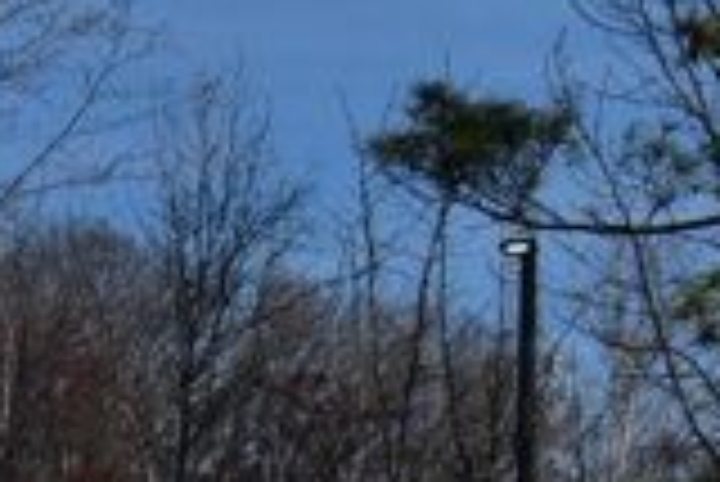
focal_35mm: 249
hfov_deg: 7.3
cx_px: -1490
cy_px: 1279
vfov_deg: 5.3
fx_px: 4984
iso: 200
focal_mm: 26
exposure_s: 1/800
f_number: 13
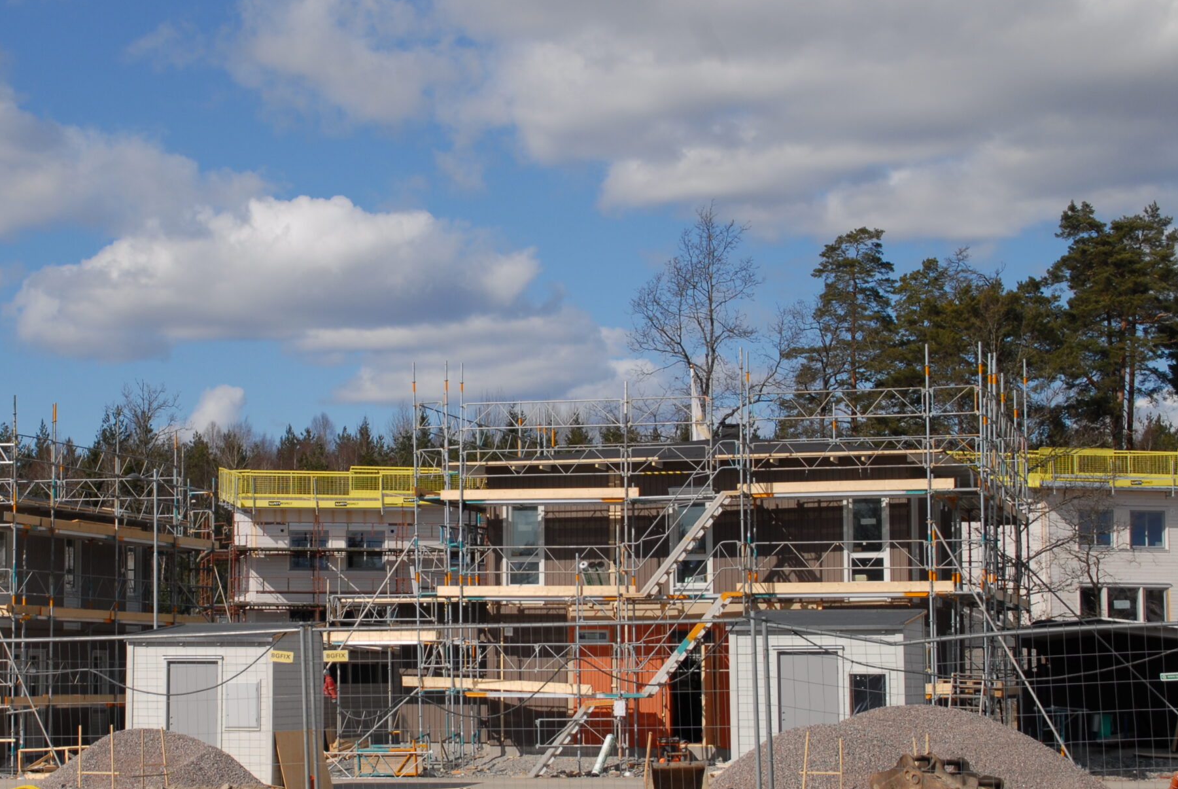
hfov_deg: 24.8
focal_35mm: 81
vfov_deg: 16.9
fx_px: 2654
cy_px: 432
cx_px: 344
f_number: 11
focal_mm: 38
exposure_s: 1/500
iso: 125
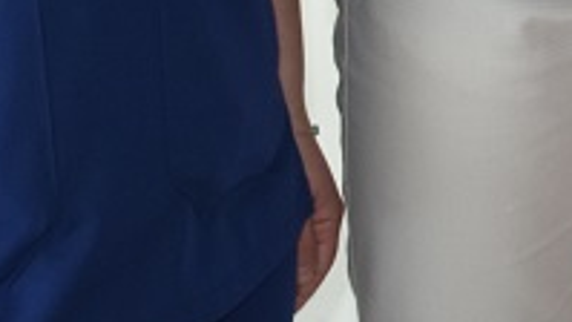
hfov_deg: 8.5
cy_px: -671
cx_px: 1112
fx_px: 3686
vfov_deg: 4.8
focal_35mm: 243
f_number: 3.8
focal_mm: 24
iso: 400
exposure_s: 1/100
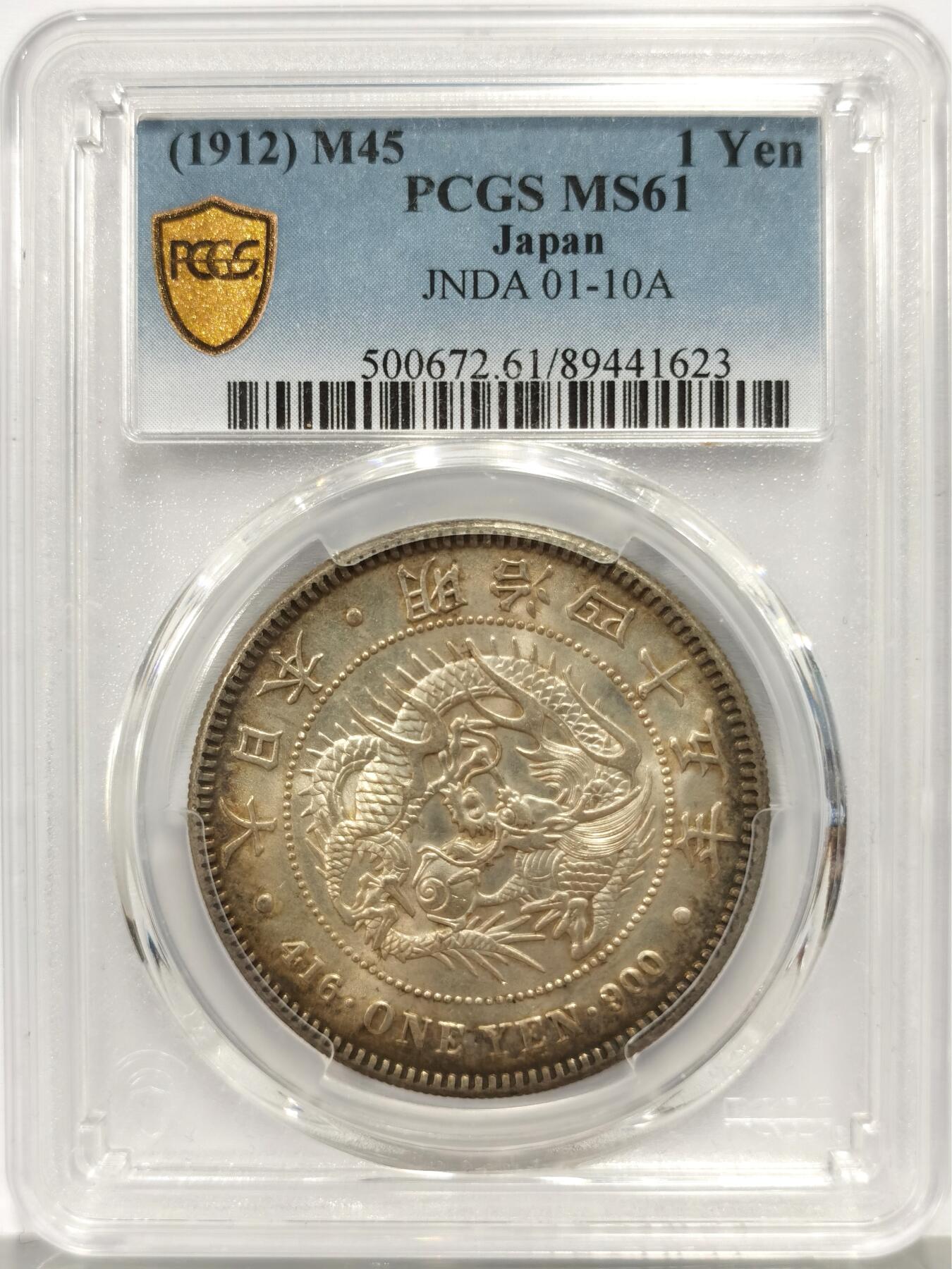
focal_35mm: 54
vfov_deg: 35.5
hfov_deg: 27.0
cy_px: 634
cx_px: 476
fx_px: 1980
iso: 125
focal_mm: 5.56
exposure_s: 1/100
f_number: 16
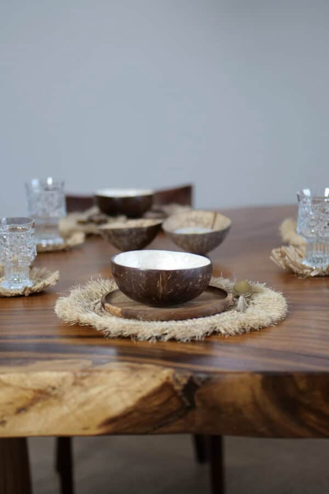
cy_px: 247
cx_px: 164
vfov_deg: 39.6
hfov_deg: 27.0
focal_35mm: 50
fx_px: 685
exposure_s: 1/50
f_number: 1.8
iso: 400
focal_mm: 50
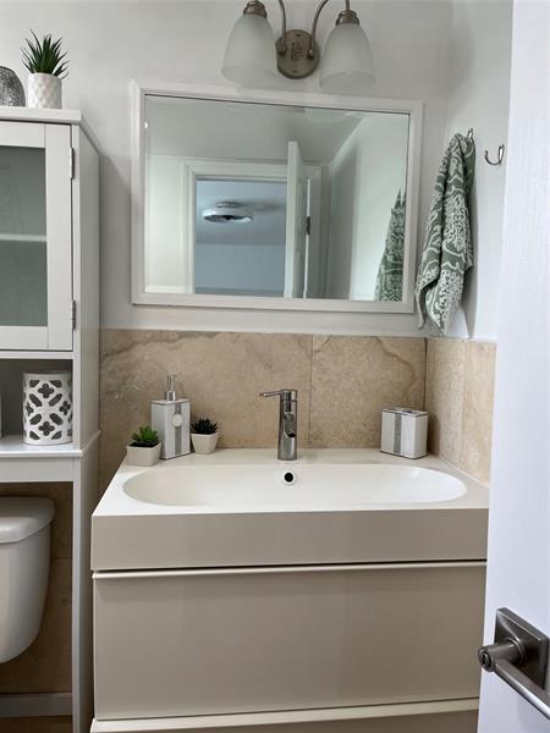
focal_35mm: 26
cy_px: 366
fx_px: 551
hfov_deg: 53.1
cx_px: 275
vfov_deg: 67.3
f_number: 1.6
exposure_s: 1/120
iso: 50
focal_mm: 5.1
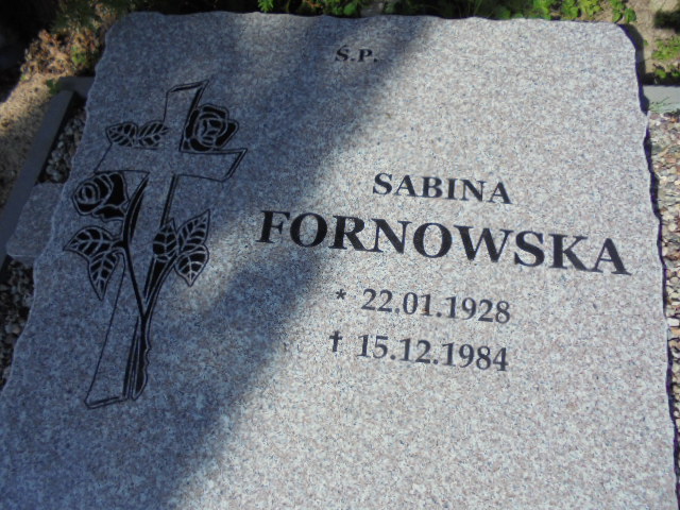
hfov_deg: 67.3
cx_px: 340
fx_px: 511
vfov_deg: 53.1
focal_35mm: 26
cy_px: 255
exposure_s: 1/100
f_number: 11.5
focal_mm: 4.6
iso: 100
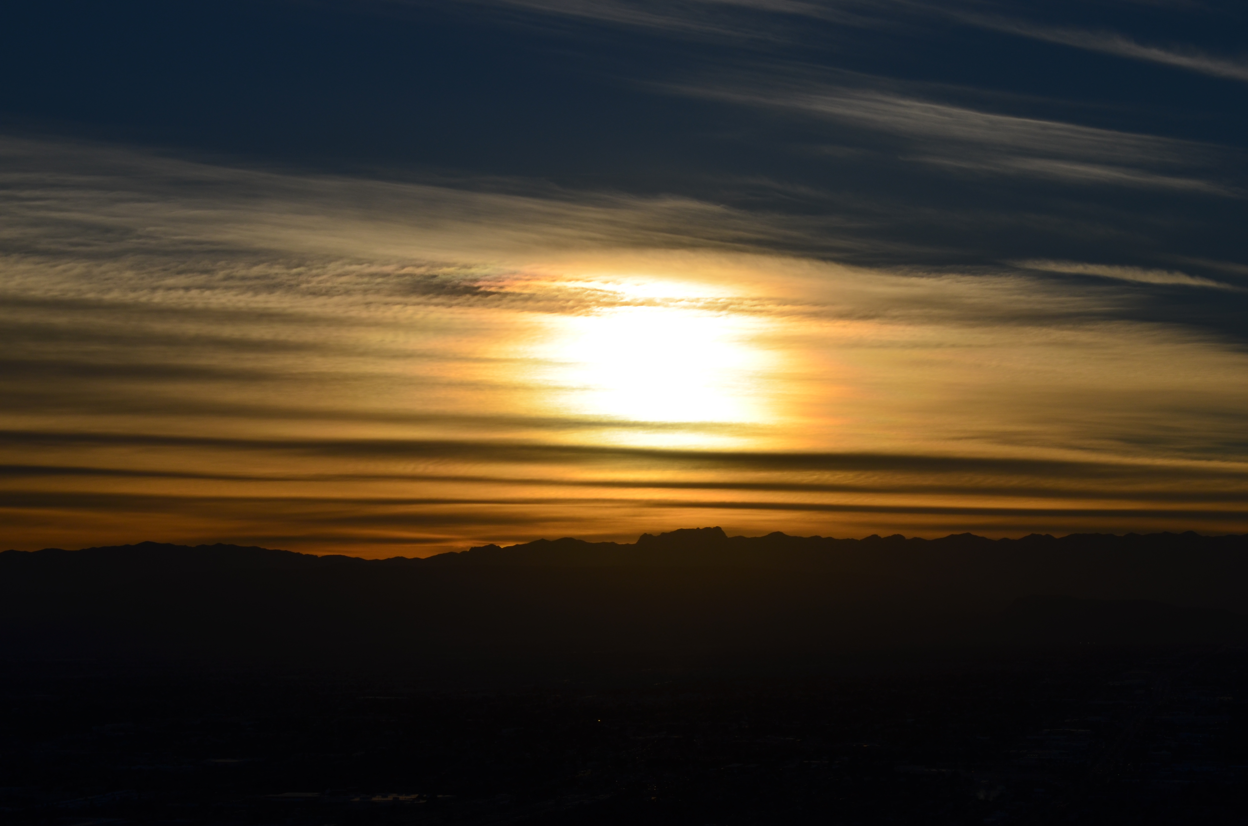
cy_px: 413
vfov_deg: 16.5
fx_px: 2854
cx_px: 624
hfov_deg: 24.7
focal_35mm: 82
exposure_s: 1/800
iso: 100
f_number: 14
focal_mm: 55
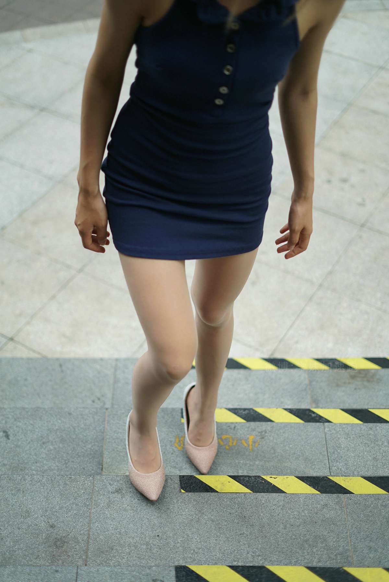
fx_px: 809
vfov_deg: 39.6
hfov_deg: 27.0
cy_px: 291
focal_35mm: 50
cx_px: 194
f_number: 1.8
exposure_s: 1/1000
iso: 160
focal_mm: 50
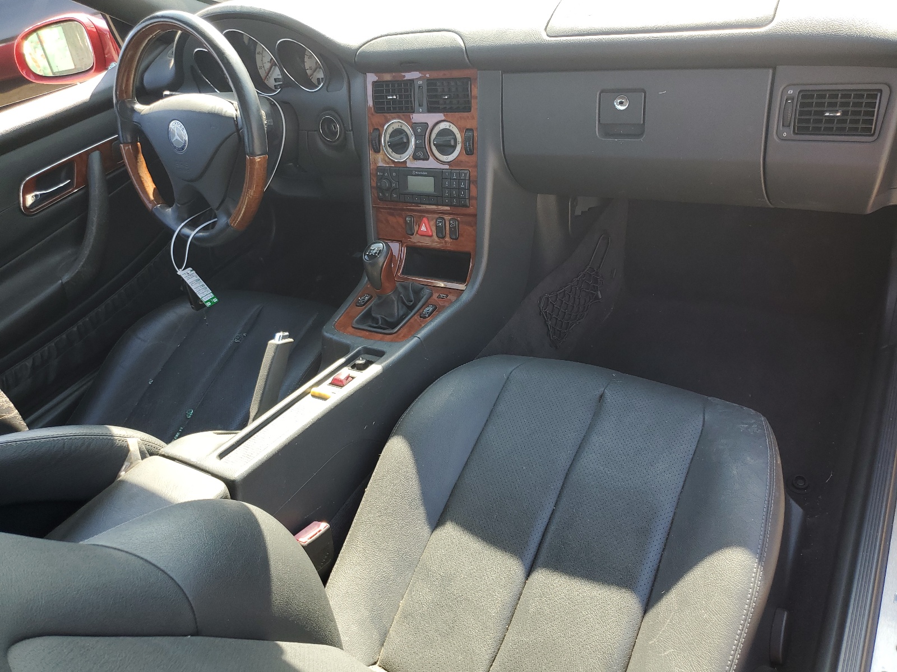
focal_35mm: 26
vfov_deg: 53.1
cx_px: 448
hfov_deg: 67.3
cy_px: 336
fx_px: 674
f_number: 1.5
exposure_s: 1/250
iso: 50
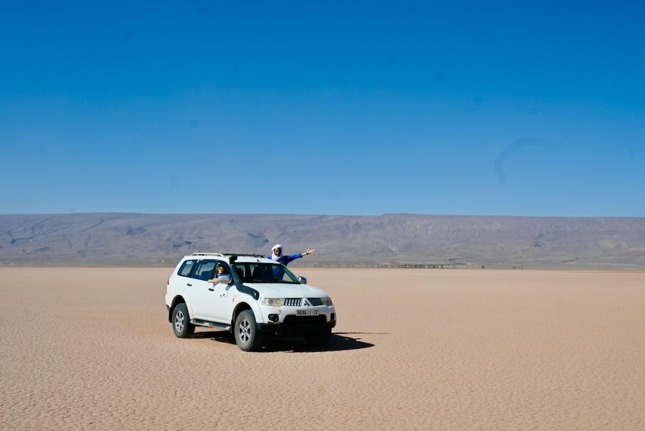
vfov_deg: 36.2
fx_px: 659
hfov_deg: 52.2
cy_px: 216
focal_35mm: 37
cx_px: 322
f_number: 9
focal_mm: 24.5
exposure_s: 1/640
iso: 100
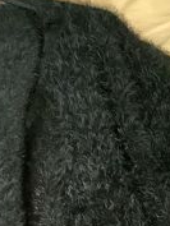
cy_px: 343
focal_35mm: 112
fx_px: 732
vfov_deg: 16.0
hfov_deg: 13.1
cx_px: 4
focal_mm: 3.3
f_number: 2.4
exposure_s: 1/15
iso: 800
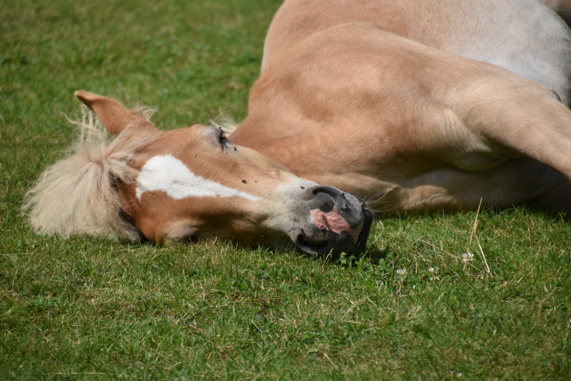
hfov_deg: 6.2
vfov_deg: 4.2
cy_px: 190
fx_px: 5234
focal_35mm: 330
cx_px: 286
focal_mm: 220
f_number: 6.3
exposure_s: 1/800
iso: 100
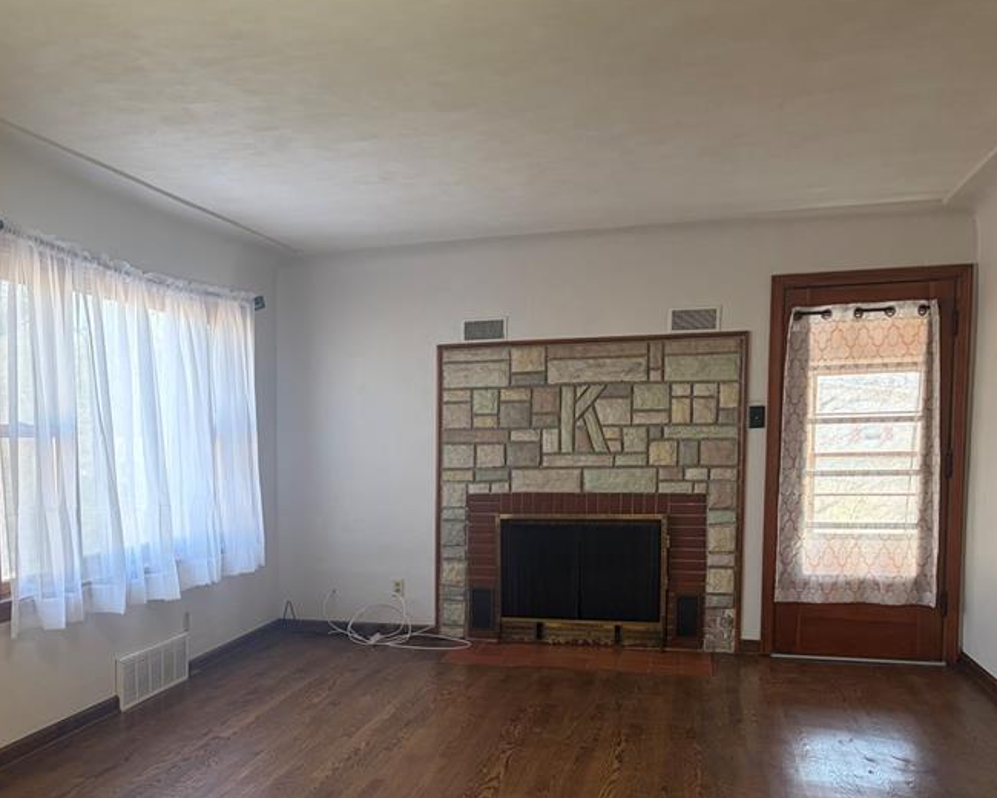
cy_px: 554
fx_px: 1180
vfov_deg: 36.8
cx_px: 230
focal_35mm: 40
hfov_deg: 44.0
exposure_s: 1/60
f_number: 1.6
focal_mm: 5.96
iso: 80
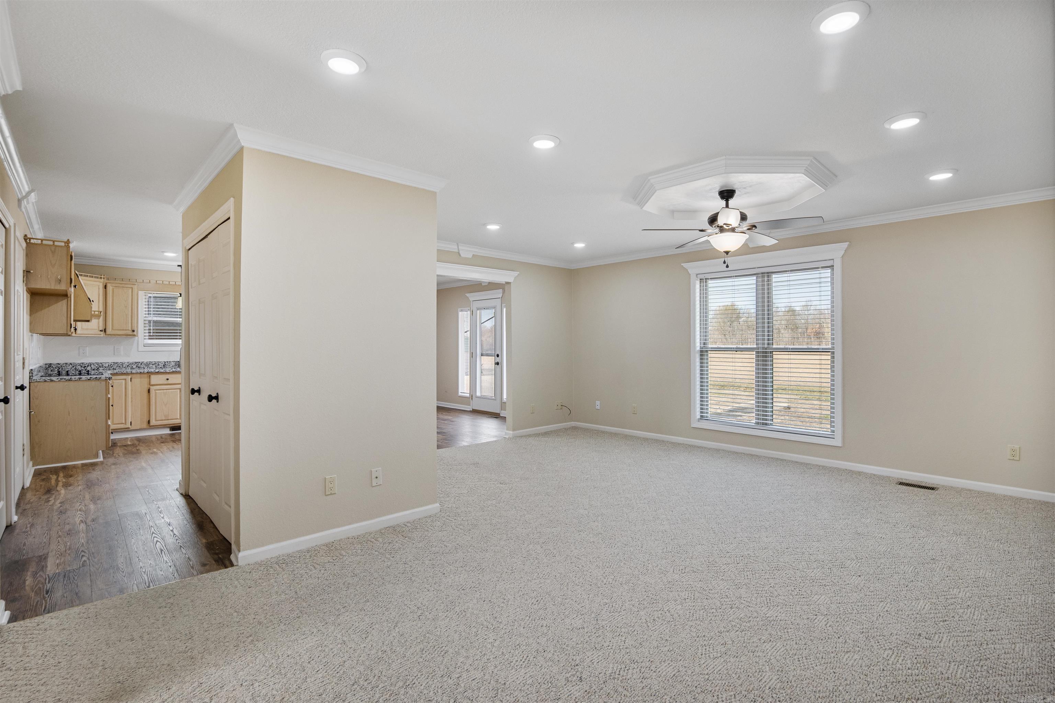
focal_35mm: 16
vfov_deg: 73.7
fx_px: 469
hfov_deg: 96.7
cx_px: 528
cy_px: 352
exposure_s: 1/25
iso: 1250
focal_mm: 16
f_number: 6.3
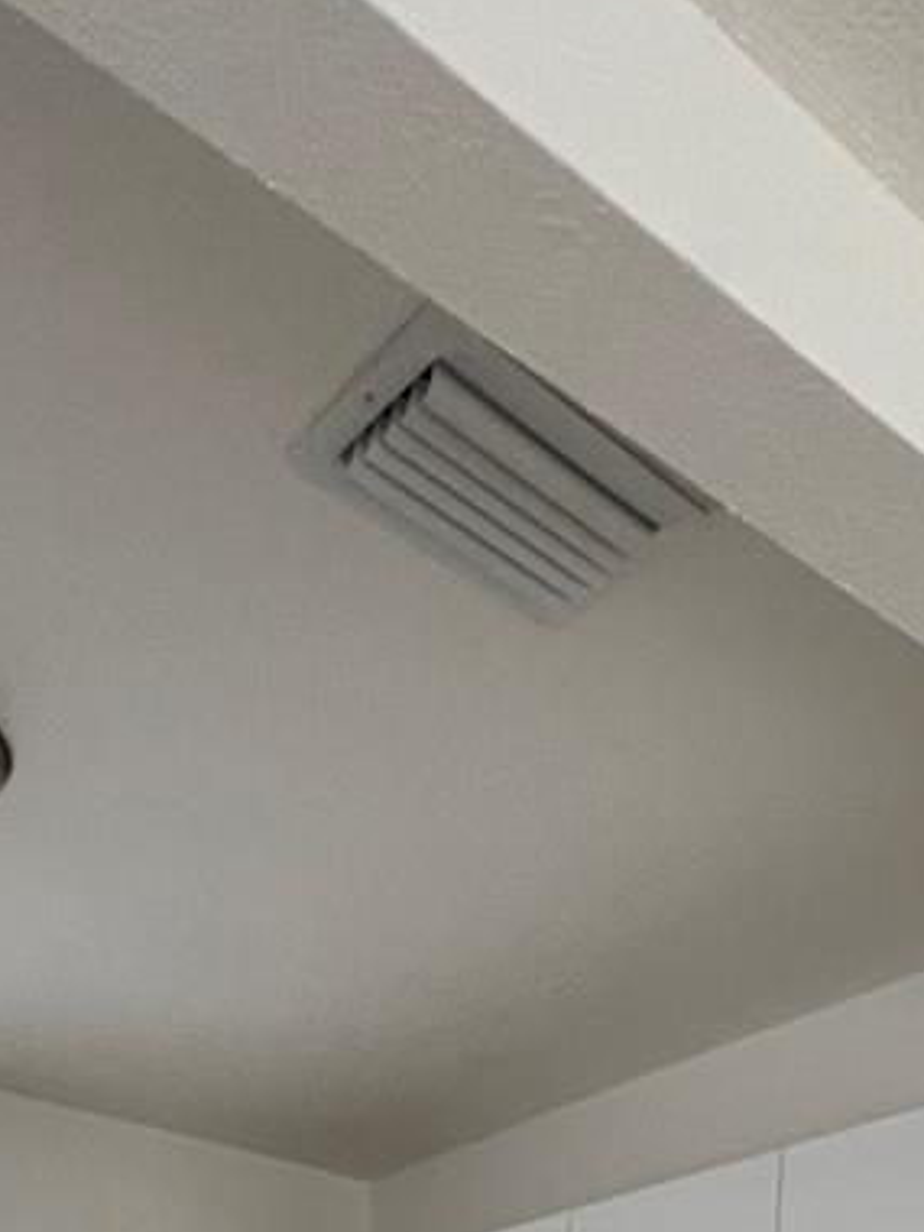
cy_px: 1906
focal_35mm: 41
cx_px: 490
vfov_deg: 27.8
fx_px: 1459
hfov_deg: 35.1
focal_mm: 1.57
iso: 160
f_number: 1.8
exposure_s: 1/99
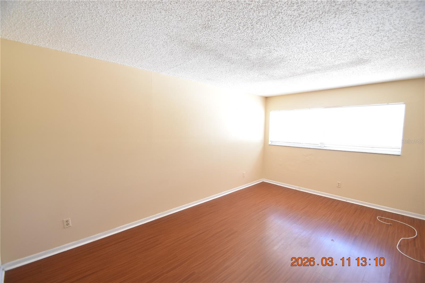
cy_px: 142
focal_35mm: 15
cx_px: 212
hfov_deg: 100.4
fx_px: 177
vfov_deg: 77.3
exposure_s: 1/30
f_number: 3.5
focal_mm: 10
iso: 800
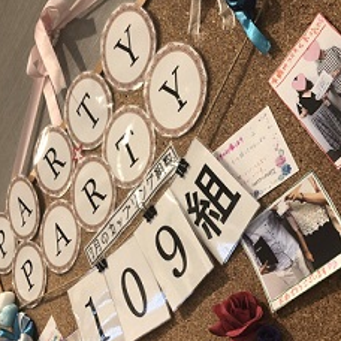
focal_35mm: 45
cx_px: 209
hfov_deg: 37.4
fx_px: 502
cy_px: 202
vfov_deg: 37.4
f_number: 1.8
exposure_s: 1/30
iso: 32
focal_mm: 3.99
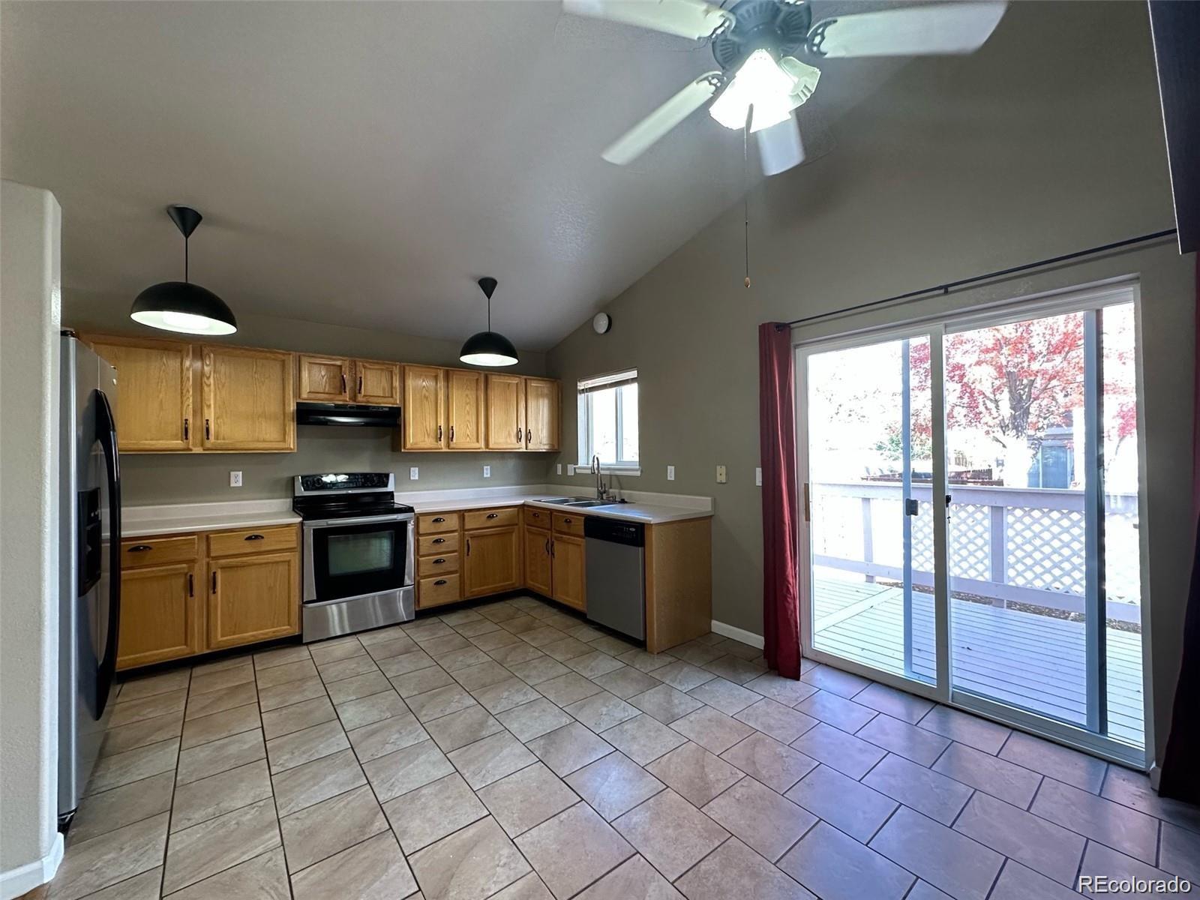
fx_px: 485
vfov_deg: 85.7
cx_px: 600
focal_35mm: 14
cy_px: 450
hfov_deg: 102.1
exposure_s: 1/120
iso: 250
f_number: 2.2
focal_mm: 2.22
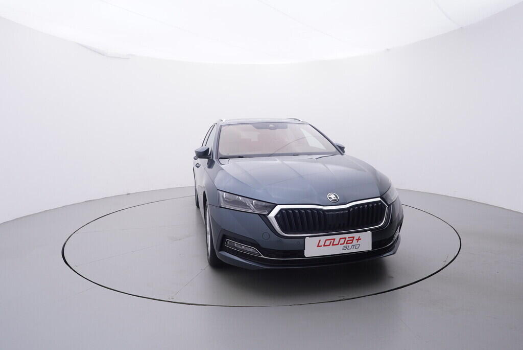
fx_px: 327
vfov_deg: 56.2
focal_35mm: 22
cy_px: 175
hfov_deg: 77.3
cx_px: 262
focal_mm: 15
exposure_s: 1/80
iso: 200
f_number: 5
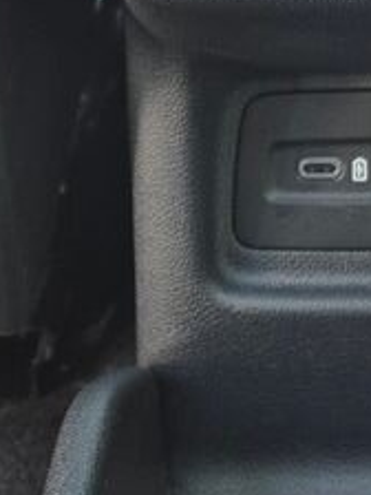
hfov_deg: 13.4
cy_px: -175
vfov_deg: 17.4
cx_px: 541
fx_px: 1500
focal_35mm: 105
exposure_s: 1/100
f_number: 1.8
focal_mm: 5.4
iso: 320
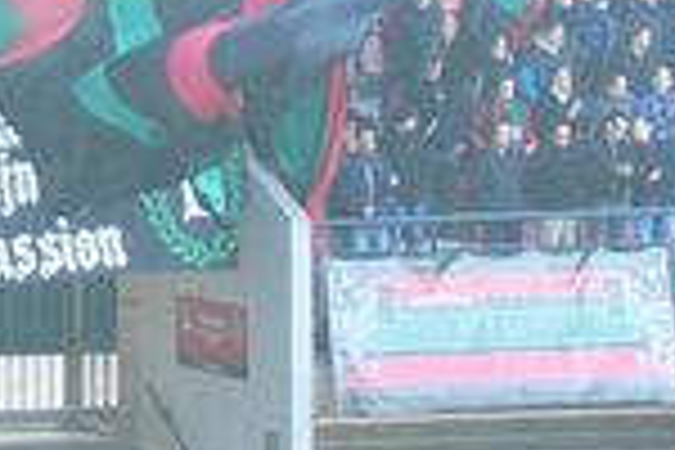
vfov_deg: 3.5
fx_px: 7387
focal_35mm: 394
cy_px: -331
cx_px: -171
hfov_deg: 5.2
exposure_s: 1/25
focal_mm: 16.6
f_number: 4.8
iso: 100
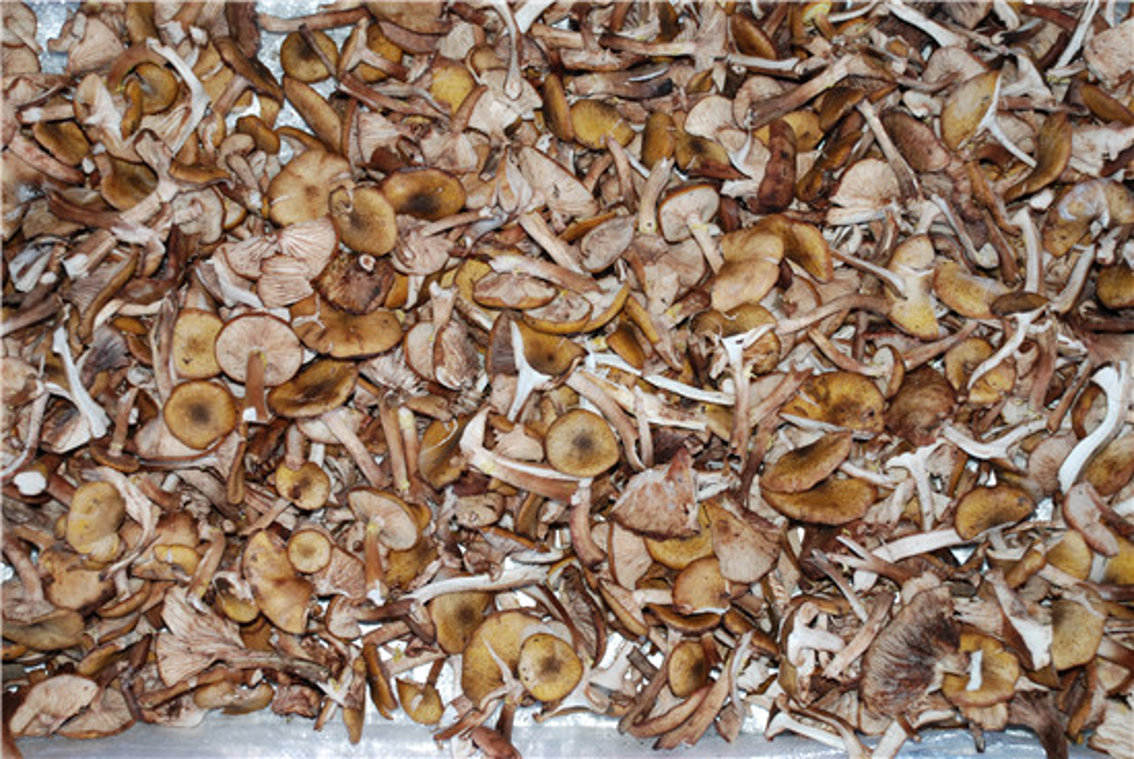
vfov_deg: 19.0
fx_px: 2270
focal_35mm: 72
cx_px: 567
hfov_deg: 28.0
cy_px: 380
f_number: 4.8
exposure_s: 1/60
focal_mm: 48
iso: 200
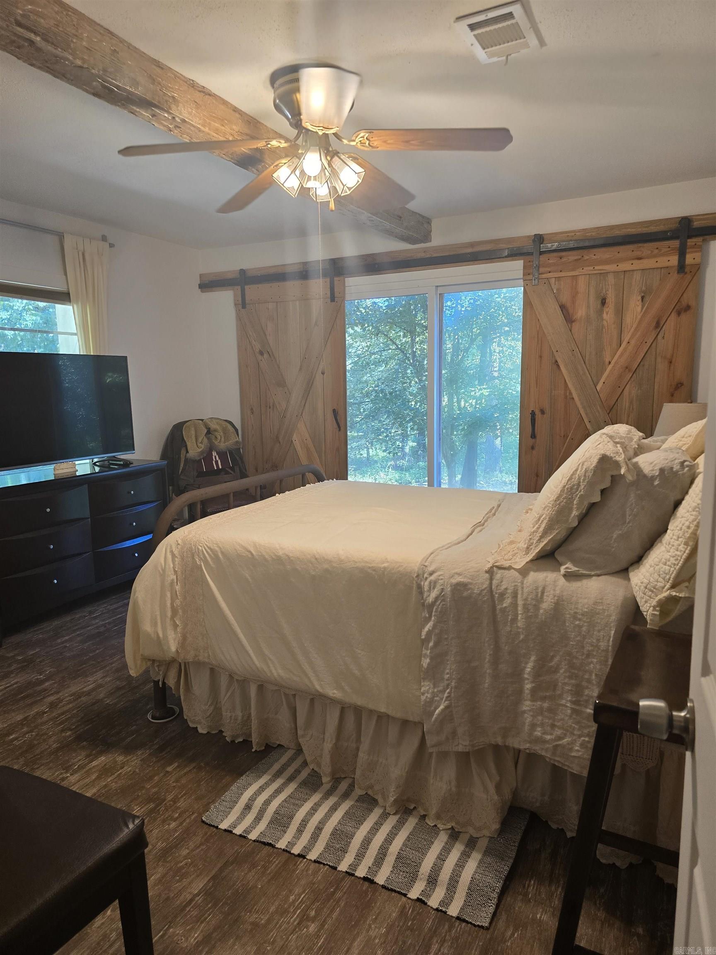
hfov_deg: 58.9
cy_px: 478
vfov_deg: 73.9
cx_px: 358
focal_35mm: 23
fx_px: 634
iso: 200
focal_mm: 6.3
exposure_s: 1/120
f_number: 1.7
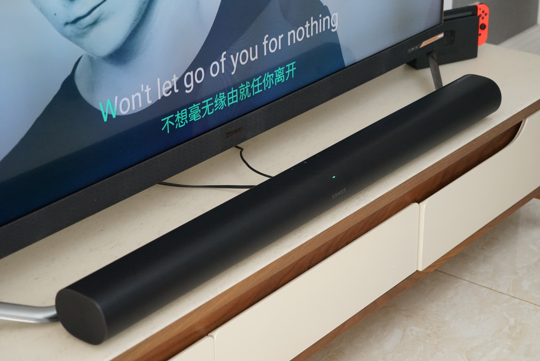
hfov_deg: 25.3
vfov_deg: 17.1
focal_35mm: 80
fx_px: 1201
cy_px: 180
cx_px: 270
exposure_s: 1/160
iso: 4000
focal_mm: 80
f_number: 5.6
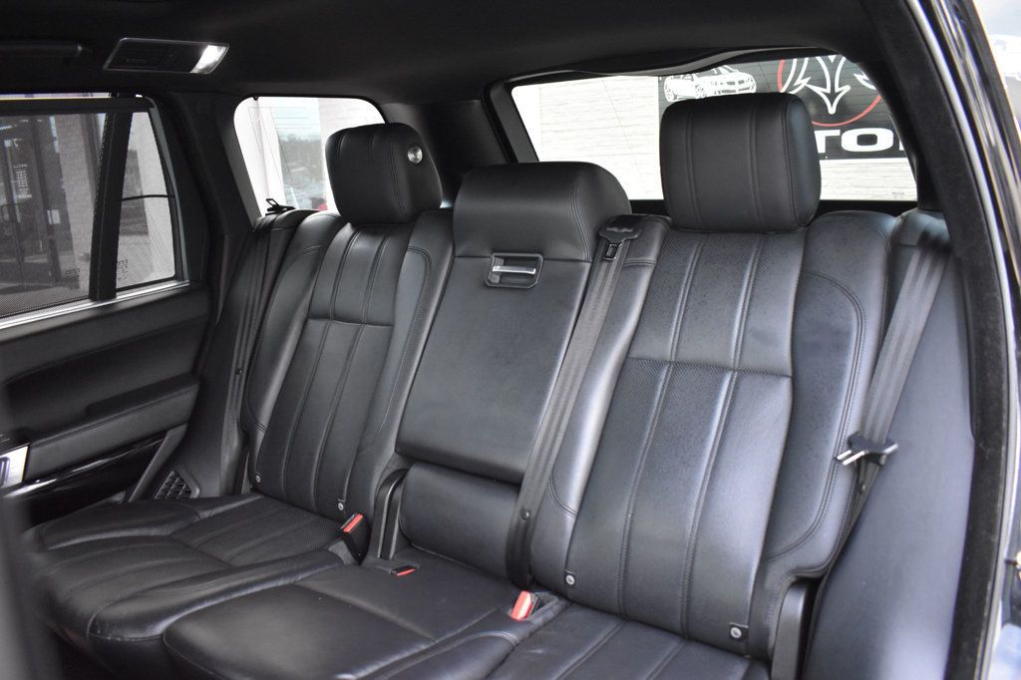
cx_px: 510
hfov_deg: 67.4
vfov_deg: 47.9
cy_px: 340
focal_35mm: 27
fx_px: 765
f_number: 3.5
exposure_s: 1/60
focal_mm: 18
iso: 2200
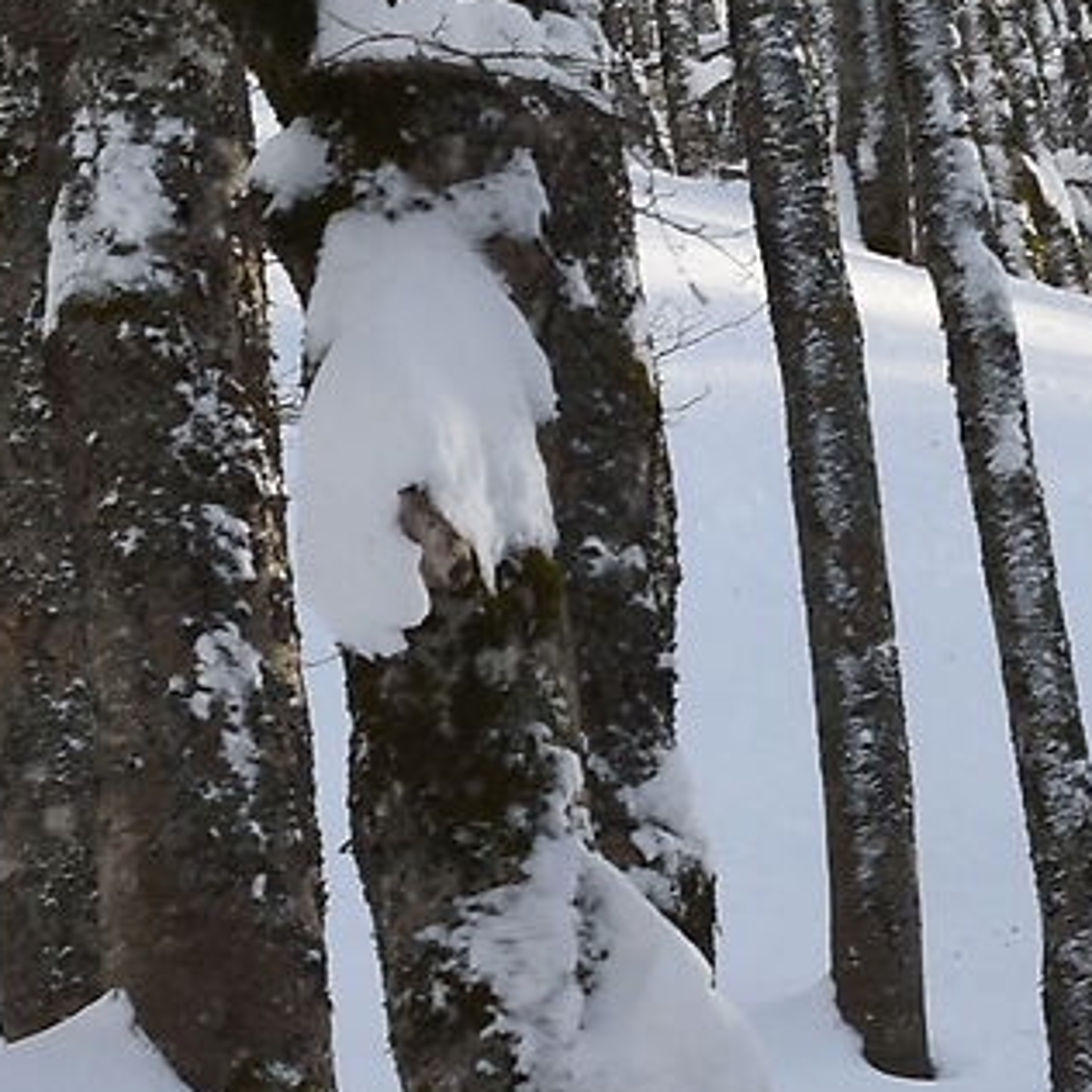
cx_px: 646
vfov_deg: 2.6
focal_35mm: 678
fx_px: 24198
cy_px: 339
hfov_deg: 2.6
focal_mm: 70
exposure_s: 1/60
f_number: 8
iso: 100
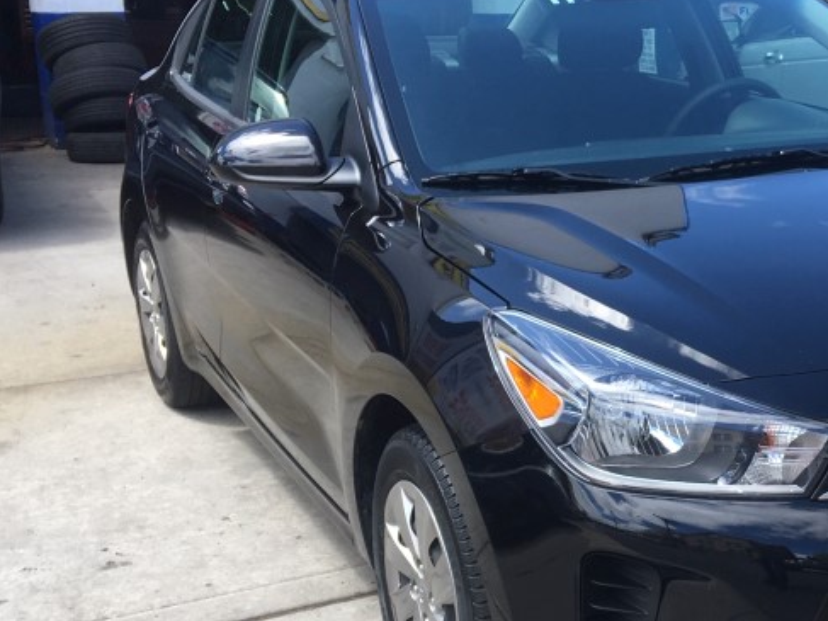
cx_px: 677
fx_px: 1459
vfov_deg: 23.9
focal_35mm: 61
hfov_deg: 30.8
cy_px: 403
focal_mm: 4.15
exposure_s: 1/490
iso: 25
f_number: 2.2
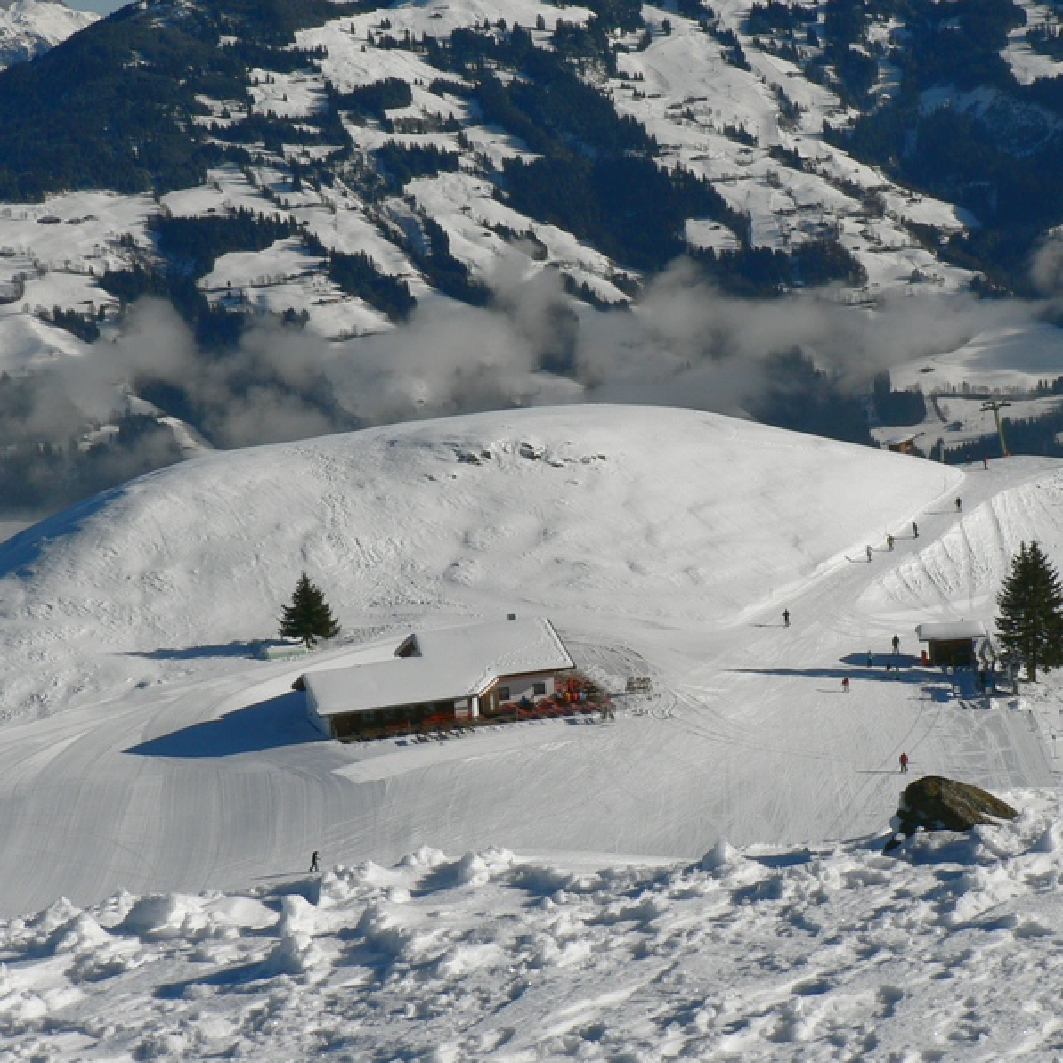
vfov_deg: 16.9
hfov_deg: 16.9
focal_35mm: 103
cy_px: 532
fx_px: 3578
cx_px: 682
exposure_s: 1/1000
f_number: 5.6
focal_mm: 14.5
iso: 80
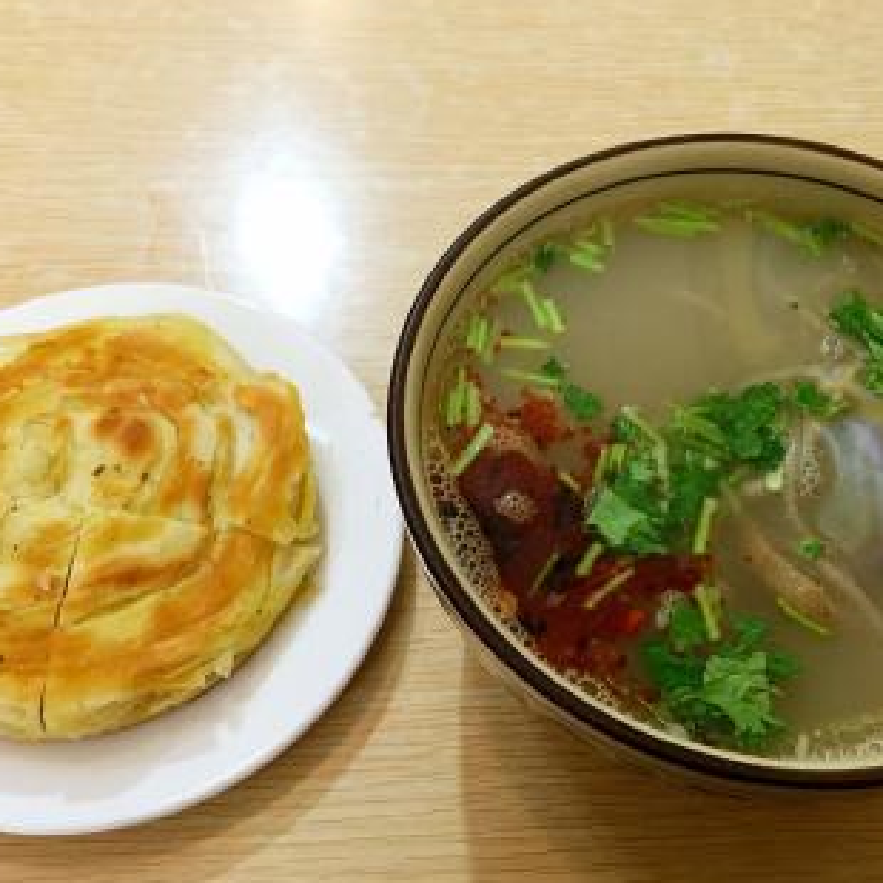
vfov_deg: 44.9
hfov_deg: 44.9
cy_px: 450
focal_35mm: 37
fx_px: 1068
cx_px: 456
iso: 64
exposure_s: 1/17
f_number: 2.2
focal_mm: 4.15
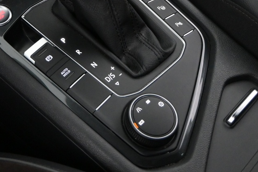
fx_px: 518
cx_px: 109
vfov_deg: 18.3
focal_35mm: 72
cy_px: -6
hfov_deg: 27.9
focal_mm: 19
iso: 2500
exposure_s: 1/50
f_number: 3.8
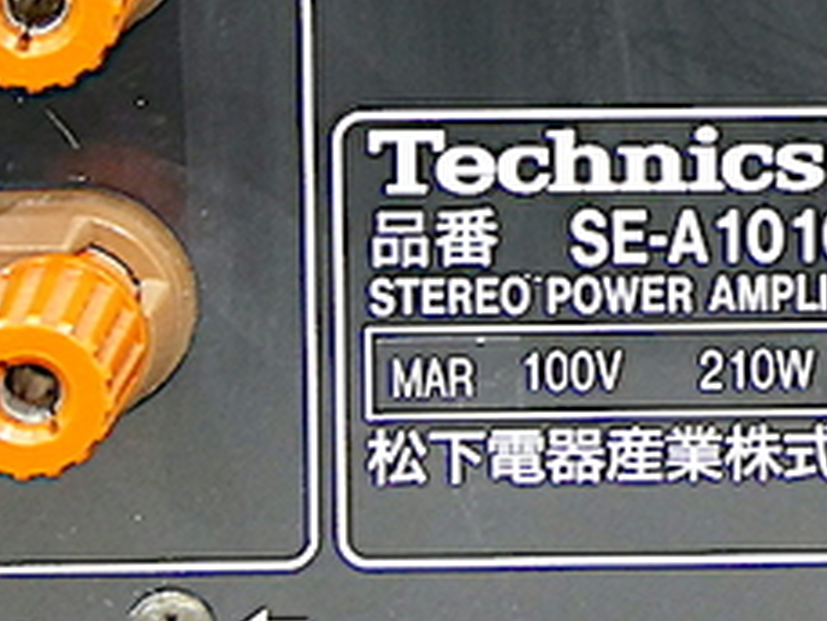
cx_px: 1578
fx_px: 9824
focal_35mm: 411
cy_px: -379
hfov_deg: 4.8
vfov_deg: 3.6
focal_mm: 17.5
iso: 200
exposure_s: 1/2.5
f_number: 5
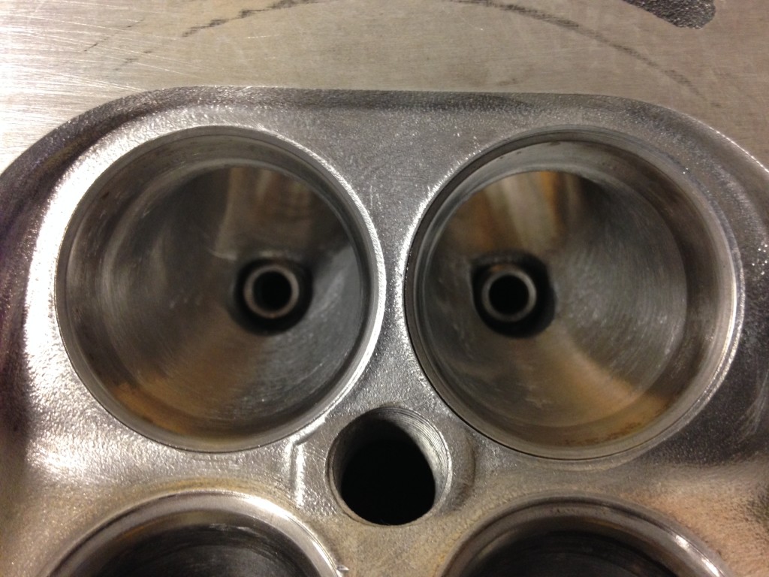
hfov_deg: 55.4
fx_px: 733
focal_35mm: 33
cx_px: 384
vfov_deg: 42.9
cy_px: 288
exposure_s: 1/20
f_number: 2.4
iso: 200
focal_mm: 4.12
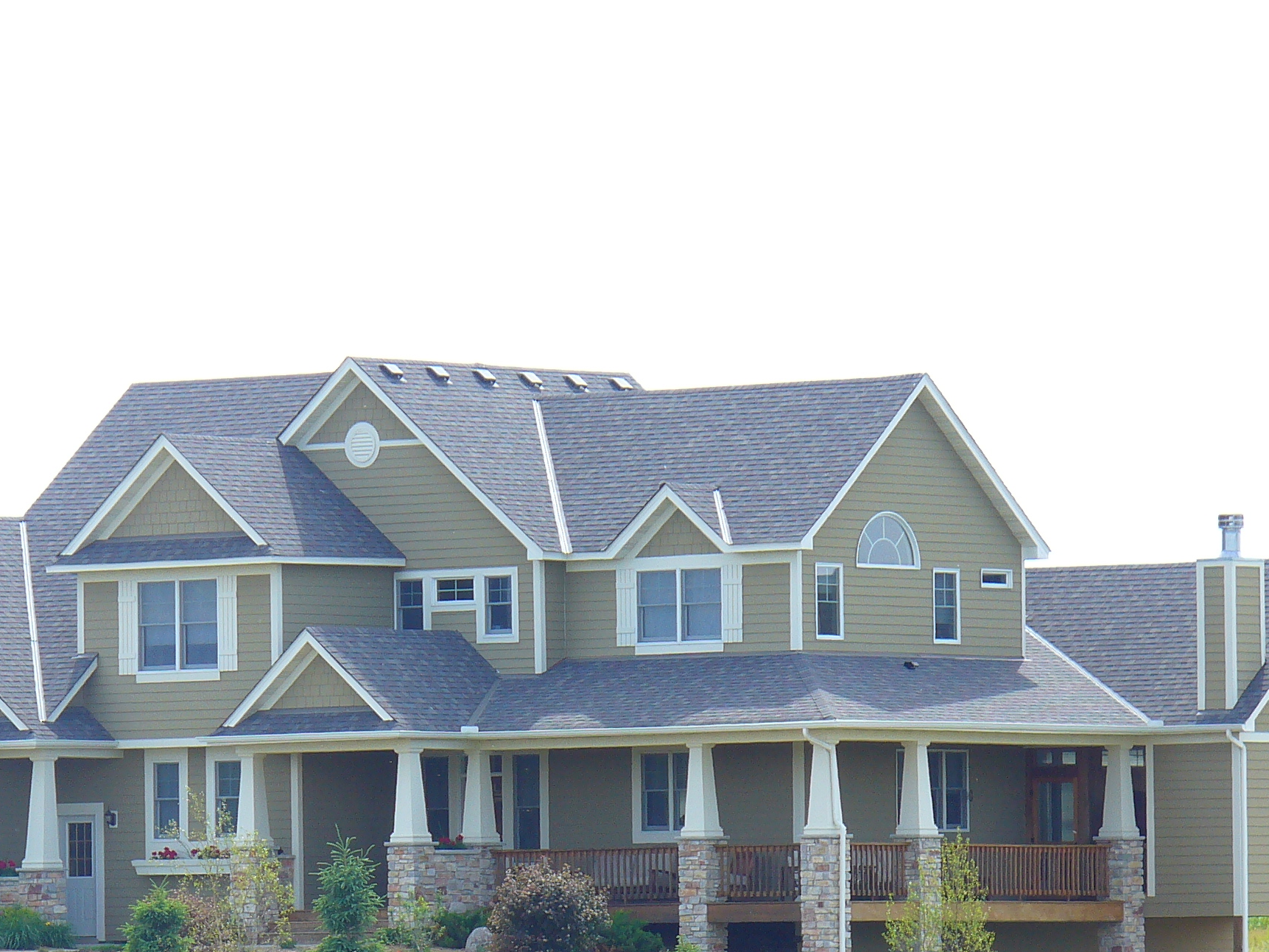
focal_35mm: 263
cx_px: 509
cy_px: 661
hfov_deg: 7.5
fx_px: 9641
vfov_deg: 5.6
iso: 80
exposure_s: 1/250
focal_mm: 29.2
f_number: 4.2
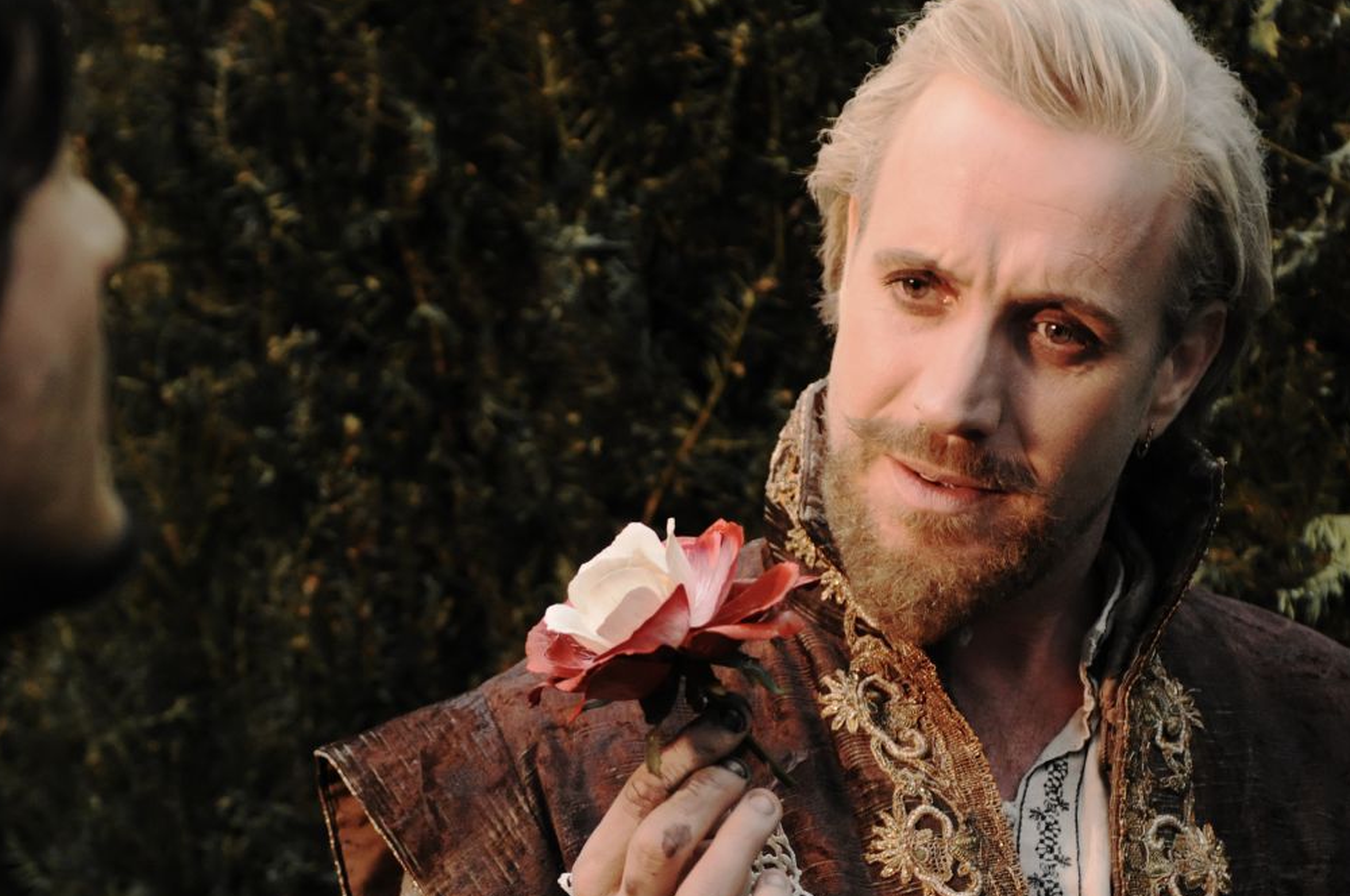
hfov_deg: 17.1
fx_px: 4494
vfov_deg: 11.4
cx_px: 676
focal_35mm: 120
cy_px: 595
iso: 800
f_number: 4
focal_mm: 50
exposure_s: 1/100
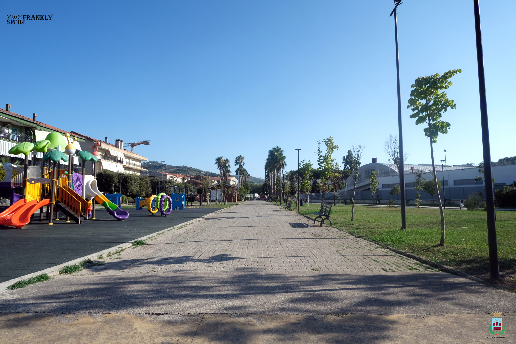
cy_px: 172
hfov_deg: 76.1
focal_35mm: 23
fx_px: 330
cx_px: 258
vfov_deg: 55.1
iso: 125
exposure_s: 1/250
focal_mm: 15
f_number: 8
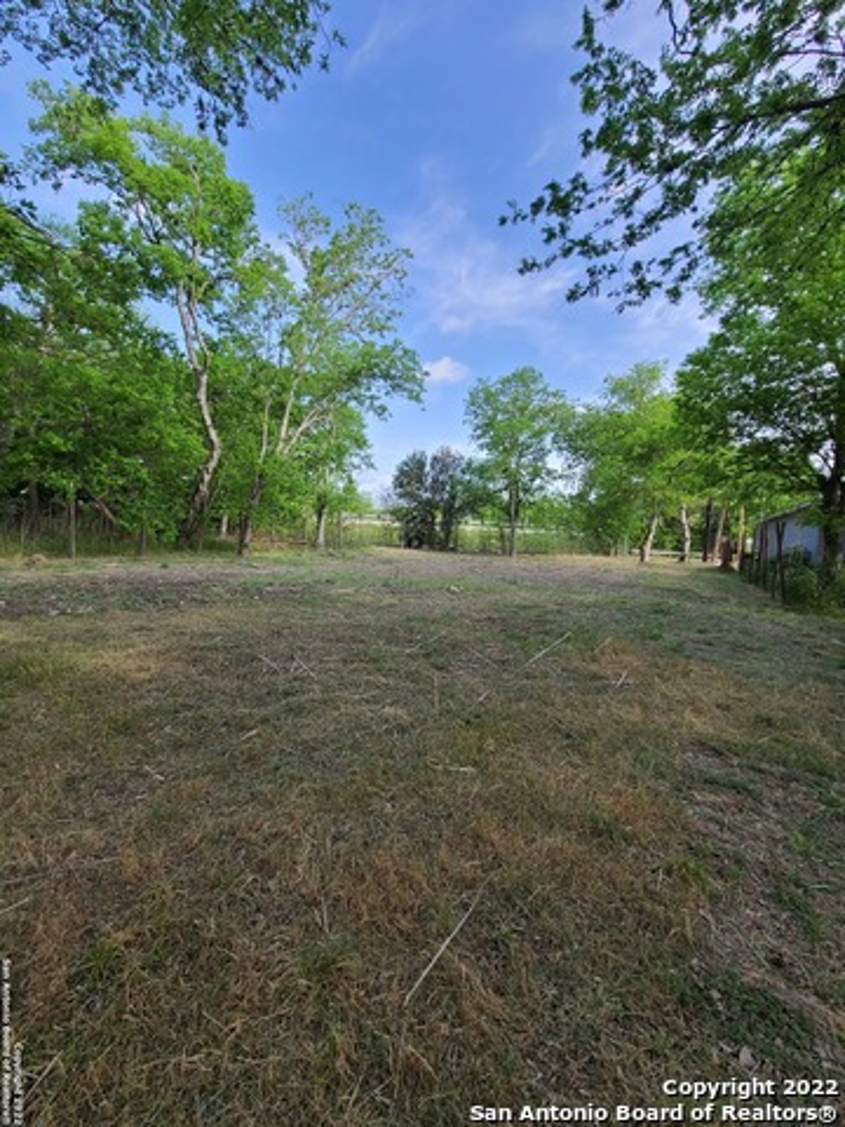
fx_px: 423
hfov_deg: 89.9
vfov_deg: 106.2
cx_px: 422
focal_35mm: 13
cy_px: 564
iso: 64
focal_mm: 2.2
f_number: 2.2
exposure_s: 1/563
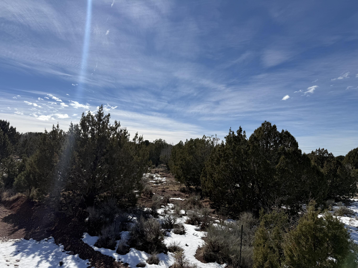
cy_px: 134
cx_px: 179
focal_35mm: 24
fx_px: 248
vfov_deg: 56.8
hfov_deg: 71.6
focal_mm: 6.76
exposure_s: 1/10309
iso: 80
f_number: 1.78
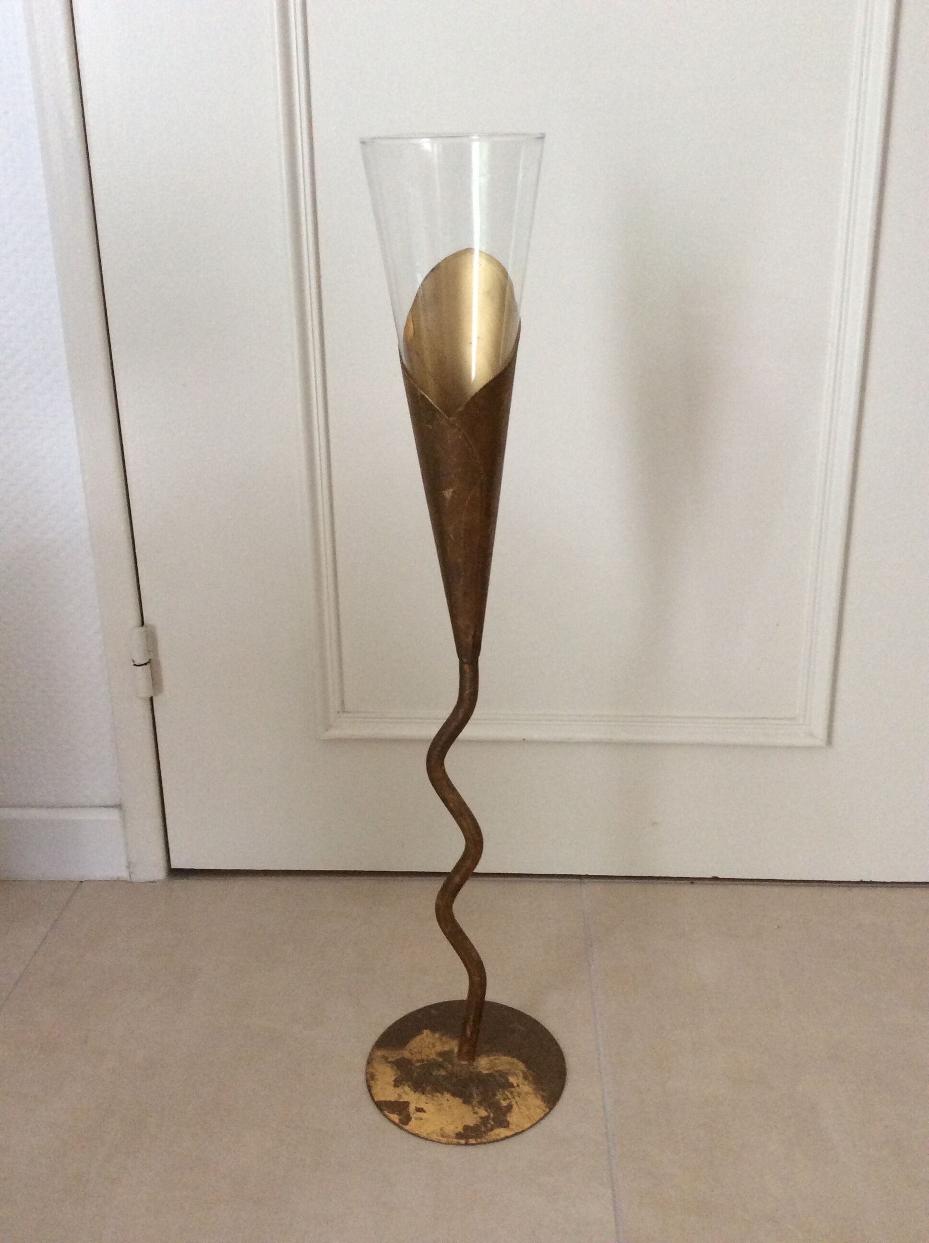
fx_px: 1148
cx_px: 464
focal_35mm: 32
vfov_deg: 56.9
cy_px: 622
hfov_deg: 44.1
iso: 160
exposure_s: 1/25
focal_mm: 3.3
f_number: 2.4
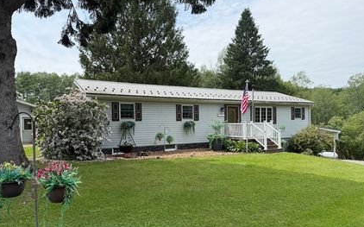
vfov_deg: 47.4
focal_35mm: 26
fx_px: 258
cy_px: 128
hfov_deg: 70.5
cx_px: 182
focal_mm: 6.76
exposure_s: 1/3584
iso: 80
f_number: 1.78
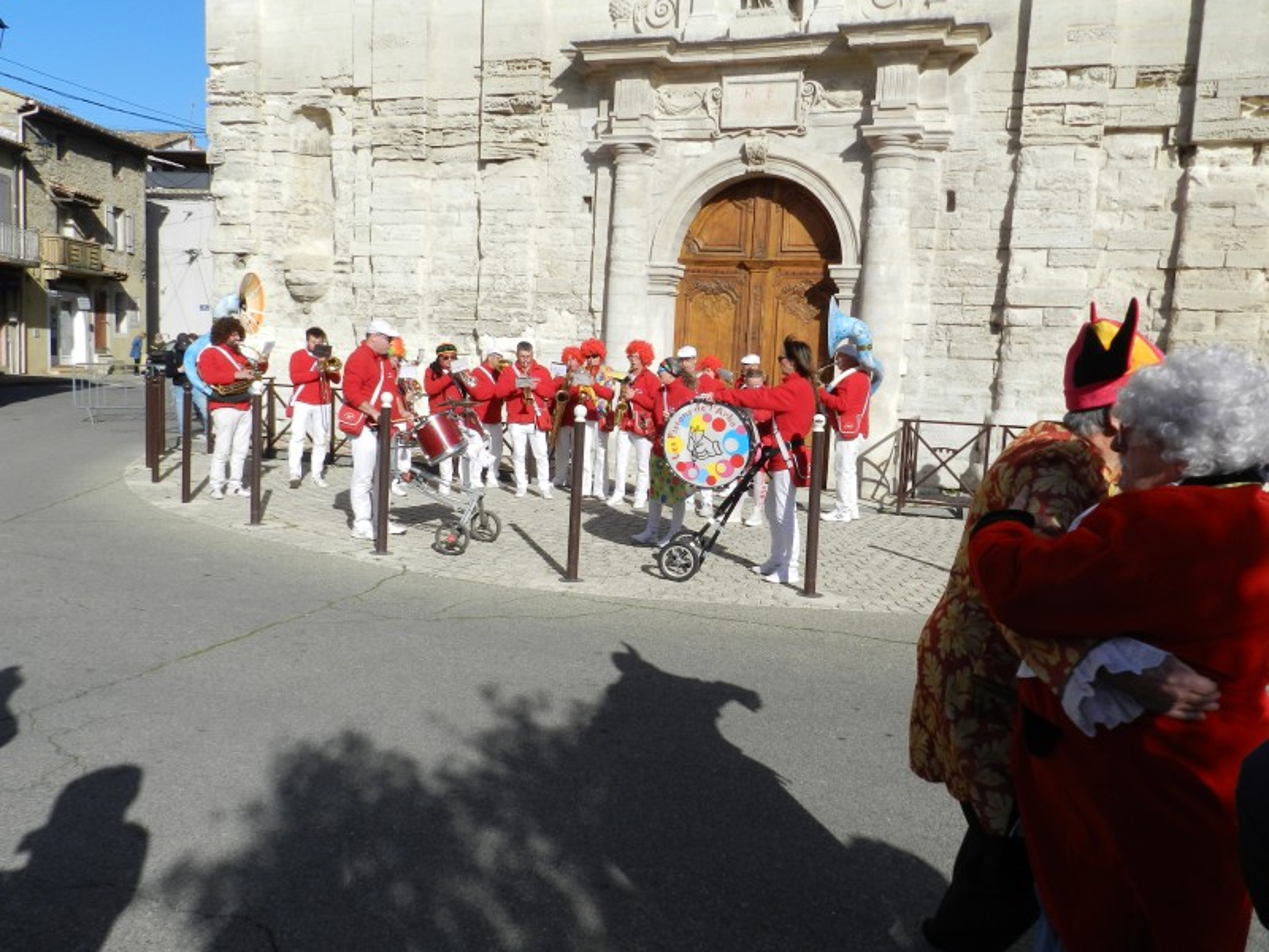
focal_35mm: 28
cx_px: 634
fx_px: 1026
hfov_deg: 63.4
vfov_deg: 49.7
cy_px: 476
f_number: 5
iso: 160
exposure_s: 1/1000
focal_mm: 5
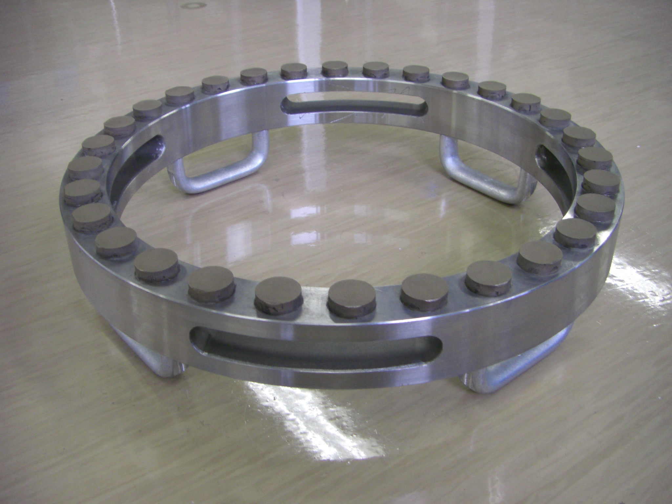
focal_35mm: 38
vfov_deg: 37.7
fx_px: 738
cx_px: 336
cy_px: 252
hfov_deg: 49.0
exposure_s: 1/30
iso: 200
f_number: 3.4
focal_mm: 6.3
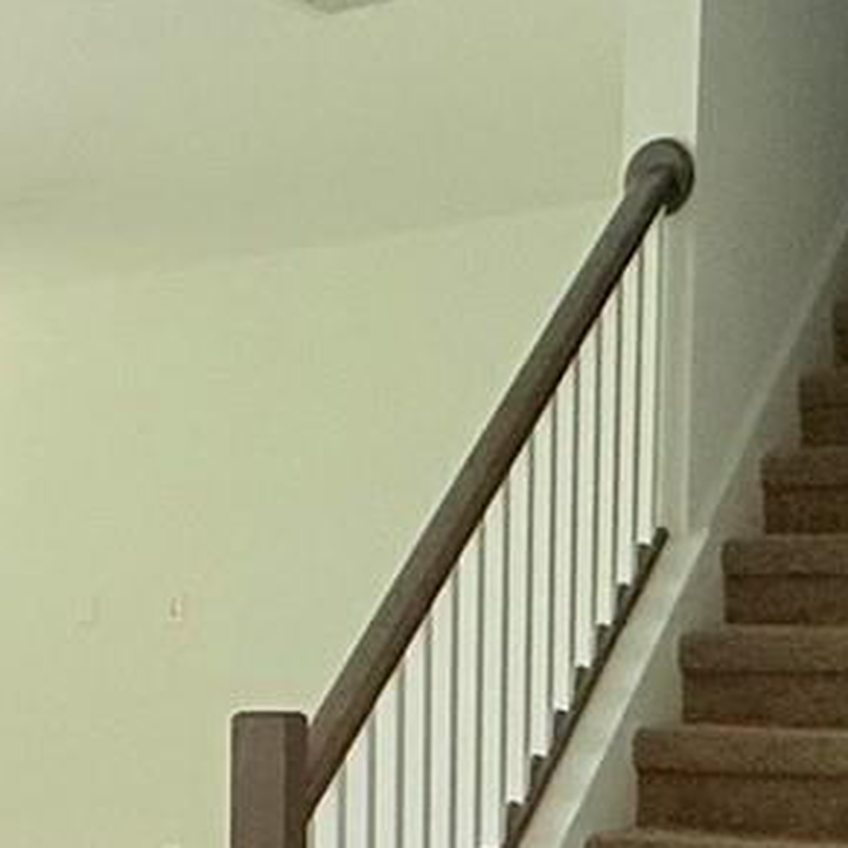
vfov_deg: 24.8
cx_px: -912
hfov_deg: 17.2
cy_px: 714
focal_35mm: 68
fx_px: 1885
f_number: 2.2
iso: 64
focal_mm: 2.22
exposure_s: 1/183
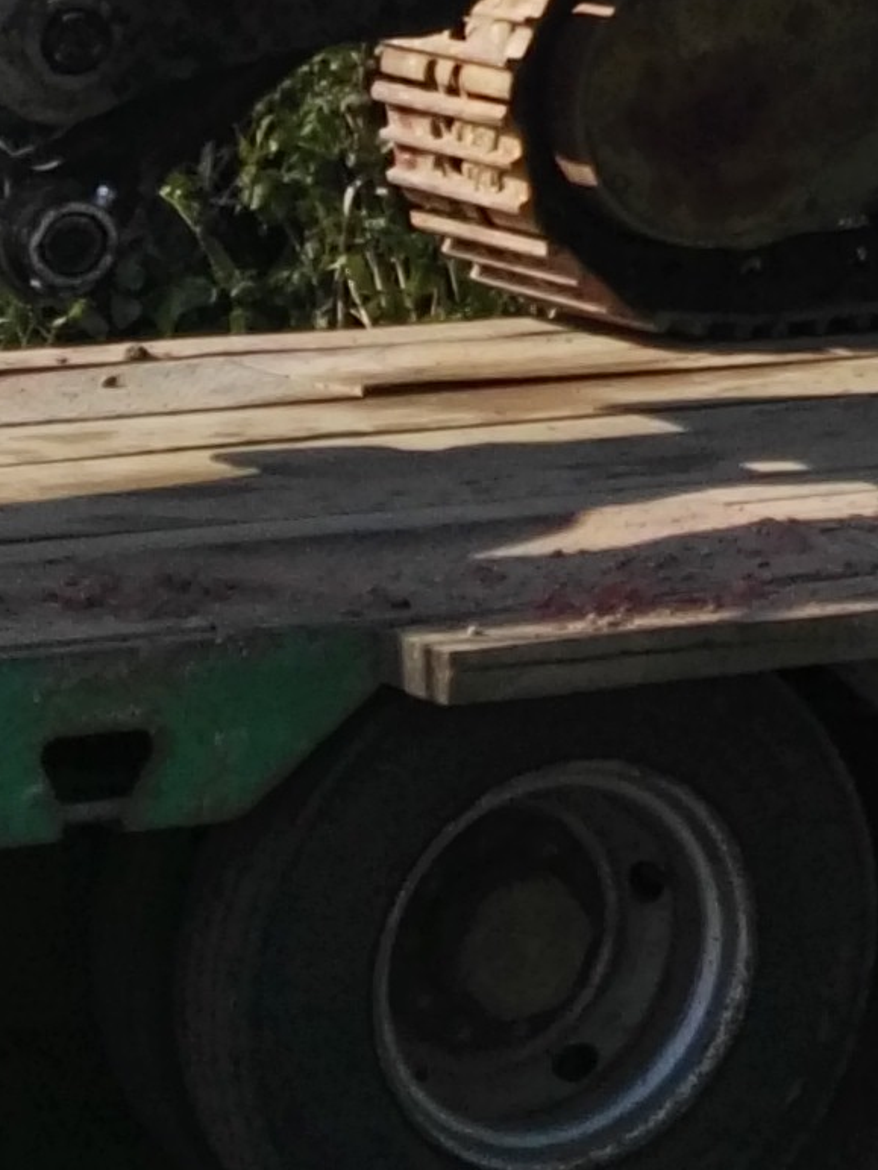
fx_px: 5102
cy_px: -712
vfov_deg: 12.3
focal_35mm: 151
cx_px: 1720
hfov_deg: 9.3
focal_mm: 2.96
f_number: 2
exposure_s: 1/2320
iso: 64
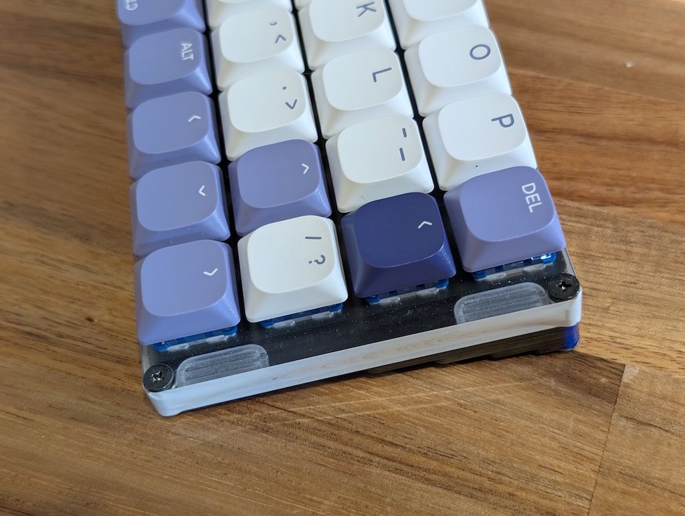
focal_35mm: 49
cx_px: 342
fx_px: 971
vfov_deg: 29.7
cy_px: 258
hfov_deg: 38.9
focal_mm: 6.9
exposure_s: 1/79.1
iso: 149
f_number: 1.68
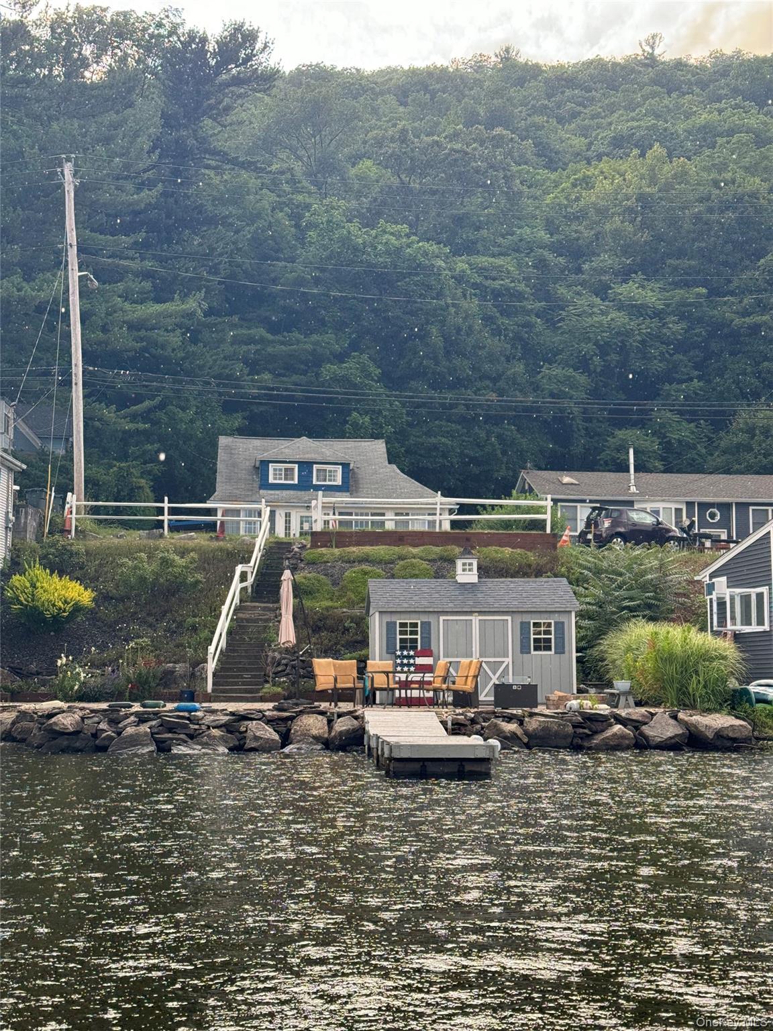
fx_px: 1429
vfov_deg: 39.7
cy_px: 516
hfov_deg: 30.3
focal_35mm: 48
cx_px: 386
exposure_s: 1/540
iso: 64
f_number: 1.78
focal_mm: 6.76
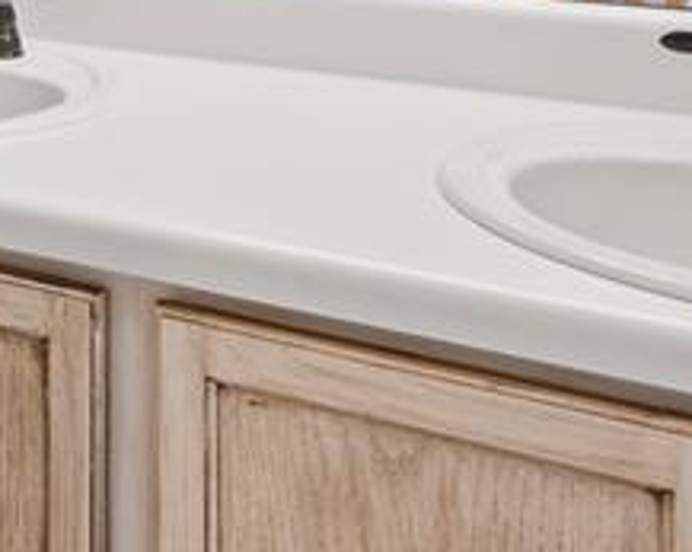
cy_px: -274
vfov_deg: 18.9
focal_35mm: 71
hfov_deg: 23.8
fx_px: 1452
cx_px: -191
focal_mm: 16
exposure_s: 1/1.67
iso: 100
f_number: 11
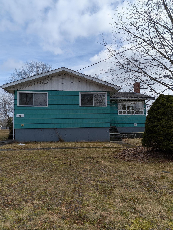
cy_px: 115
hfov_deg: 56.8
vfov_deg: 71.6
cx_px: 86
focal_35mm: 24
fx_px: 160
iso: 29
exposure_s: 1/2128
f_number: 1.7
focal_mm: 4.53
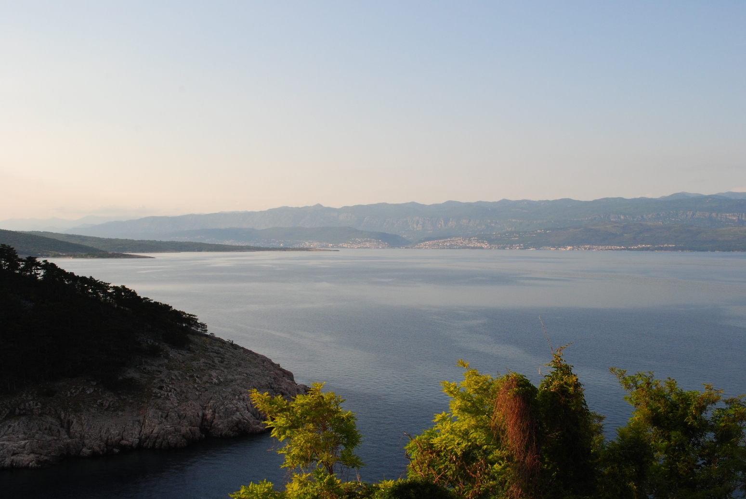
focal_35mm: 39
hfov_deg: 49.5
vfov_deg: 34.3
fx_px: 809
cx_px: 373
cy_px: 250
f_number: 10
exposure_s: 1/200
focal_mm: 26
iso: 200
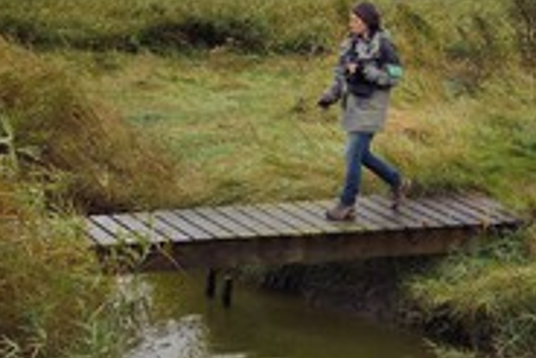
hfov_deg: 27.1
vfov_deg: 18.7
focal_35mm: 73
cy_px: 160
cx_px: 99
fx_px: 1088
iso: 400
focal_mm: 32
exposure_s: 1/250
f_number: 9
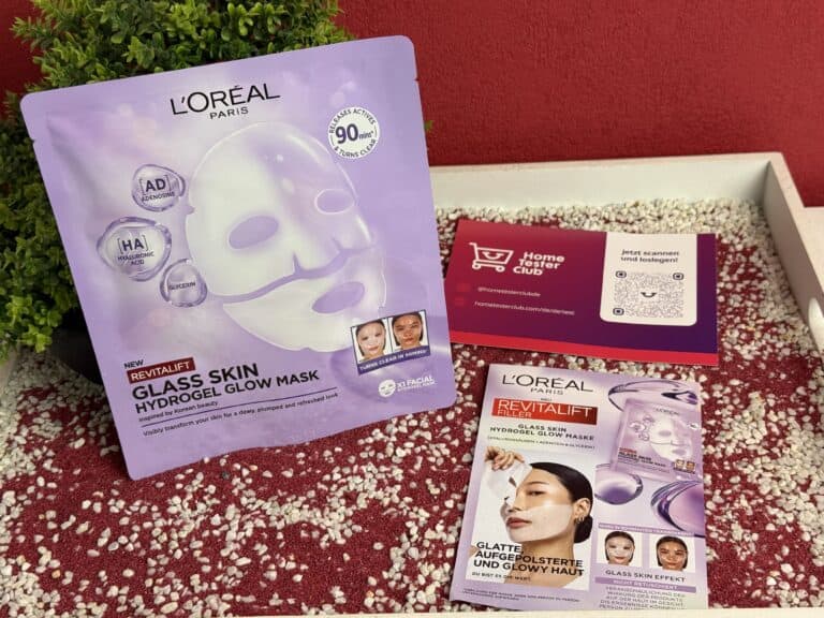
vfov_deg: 30.3
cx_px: 412
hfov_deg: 39.7
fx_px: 1143
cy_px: 309
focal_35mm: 48
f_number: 1.78
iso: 80
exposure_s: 1/100
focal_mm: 6.76
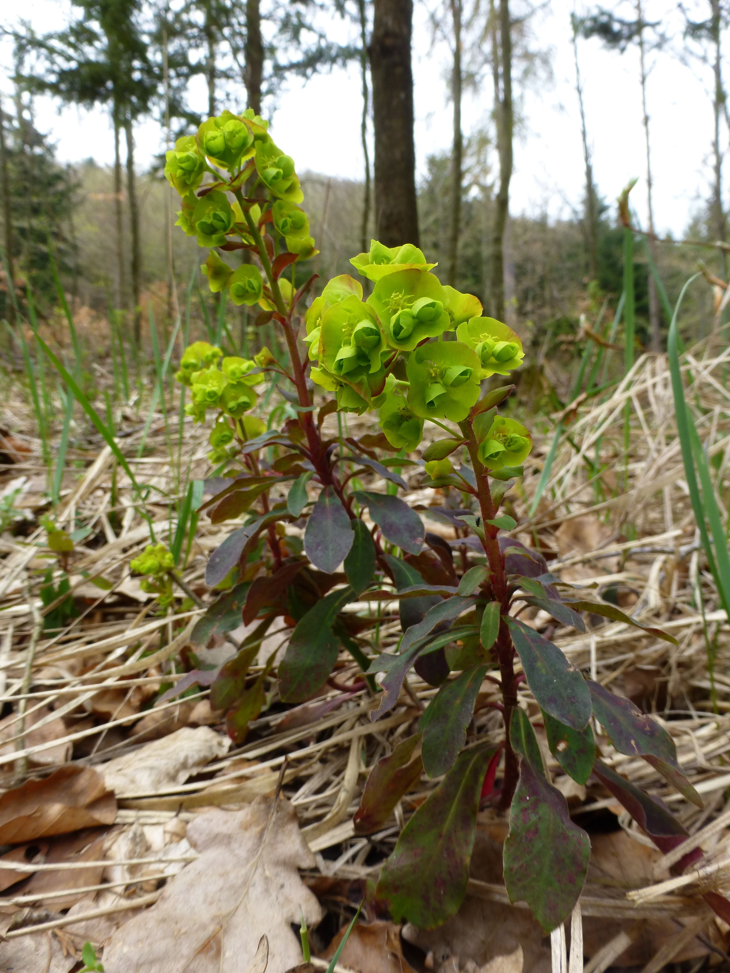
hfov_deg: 56.8
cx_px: 365
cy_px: 486
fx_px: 675
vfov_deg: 71.6
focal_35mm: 24
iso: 100
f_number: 4
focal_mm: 4.3
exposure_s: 1/200
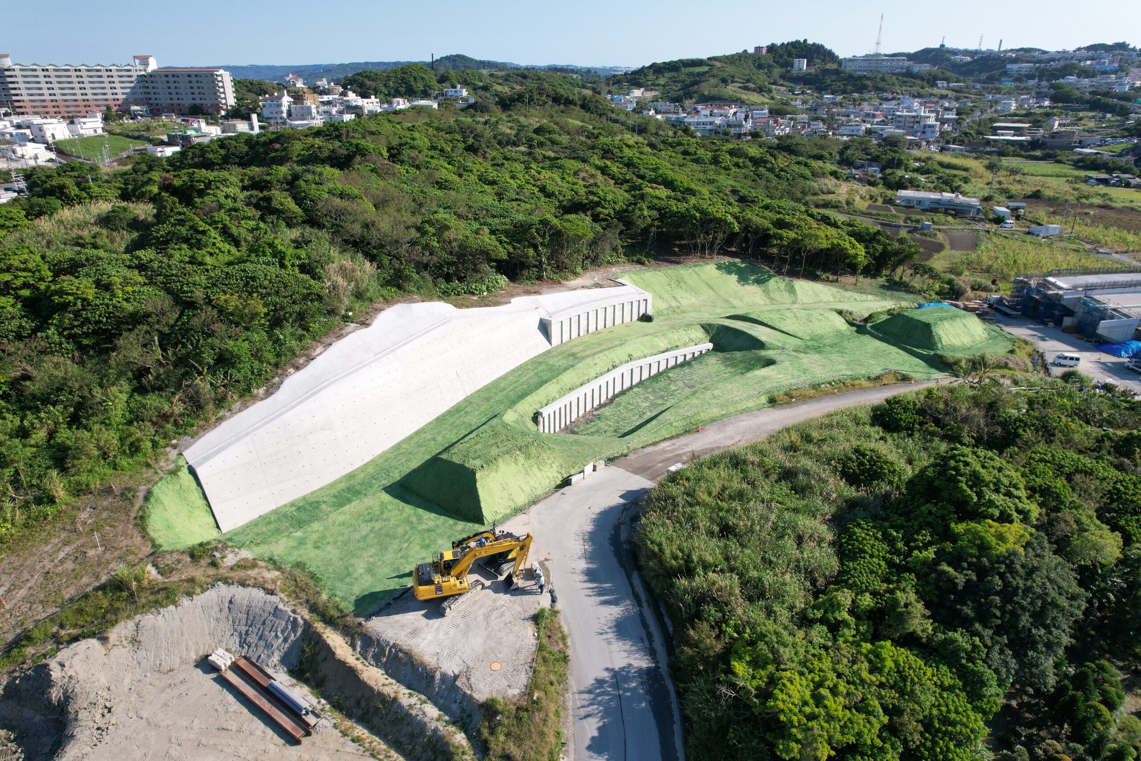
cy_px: 380
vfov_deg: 57.2
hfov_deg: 78.6
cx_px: 570
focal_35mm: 22
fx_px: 697
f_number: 2.8
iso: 110
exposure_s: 1/1500
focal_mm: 8.38
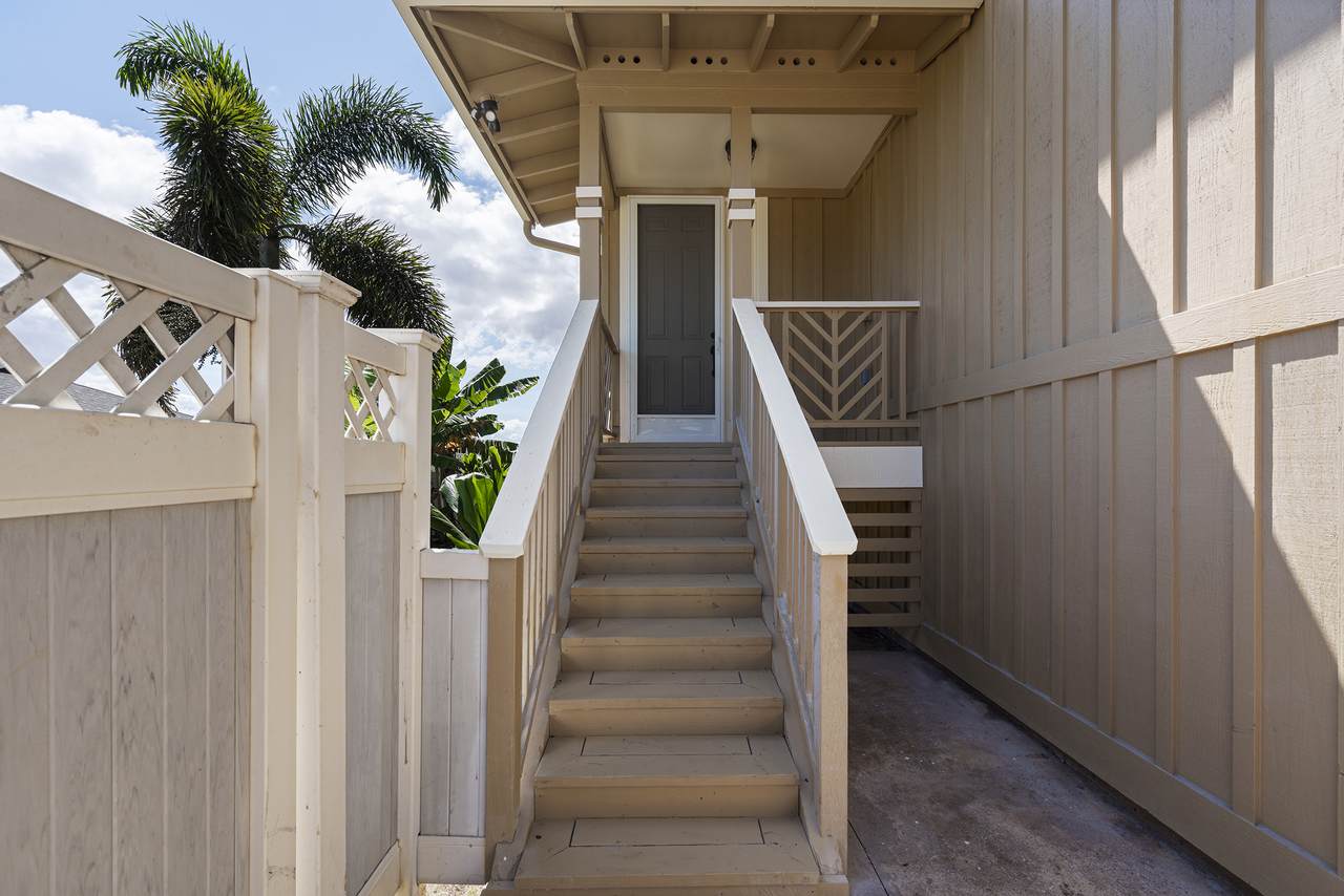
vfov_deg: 73.8
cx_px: 672
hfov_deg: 96.7
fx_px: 597
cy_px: 448
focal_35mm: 16
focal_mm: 16
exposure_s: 1/25
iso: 100
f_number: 8
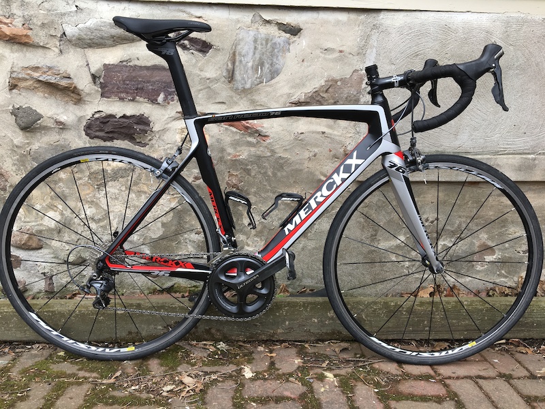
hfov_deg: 61.7
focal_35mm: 29
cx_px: 272
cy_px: 204
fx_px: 457
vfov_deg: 48.2
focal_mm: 4.15
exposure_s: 1/120
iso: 25
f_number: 2.2
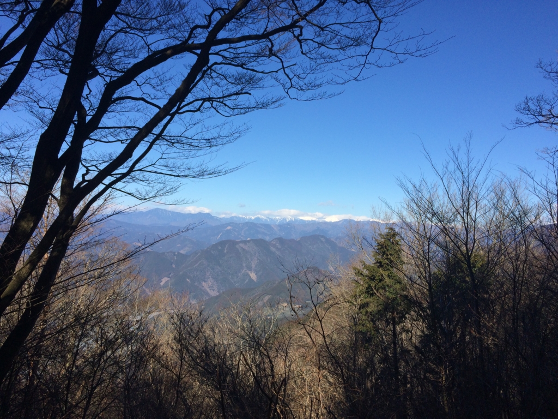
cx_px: 279
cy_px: 210
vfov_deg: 48.2
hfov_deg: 61.7
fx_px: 467
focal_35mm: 29
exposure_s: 1/2283
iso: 32
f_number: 2.2
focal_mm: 4.15
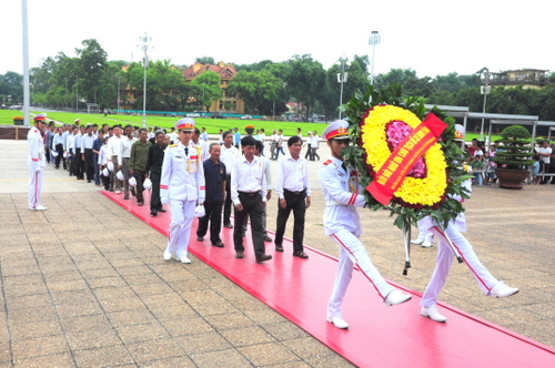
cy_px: 184
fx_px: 577
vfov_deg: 35.4
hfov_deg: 51.3
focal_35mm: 38
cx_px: 278
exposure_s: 1/125
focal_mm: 25
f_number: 20
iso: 400
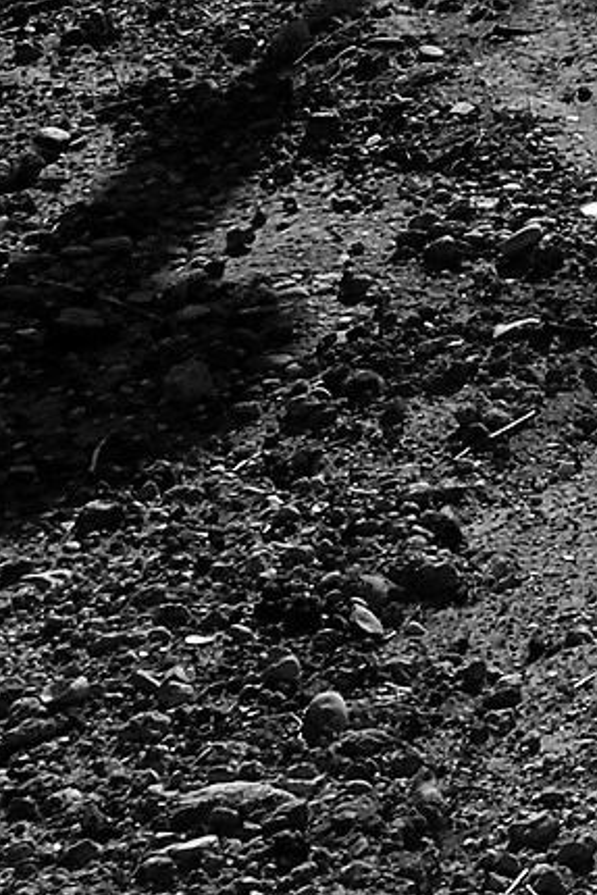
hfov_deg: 5.4
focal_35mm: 232
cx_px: 2074
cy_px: -939
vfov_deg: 8.4
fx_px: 5766
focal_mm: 20
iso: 400
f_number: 10
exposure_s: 1/1000
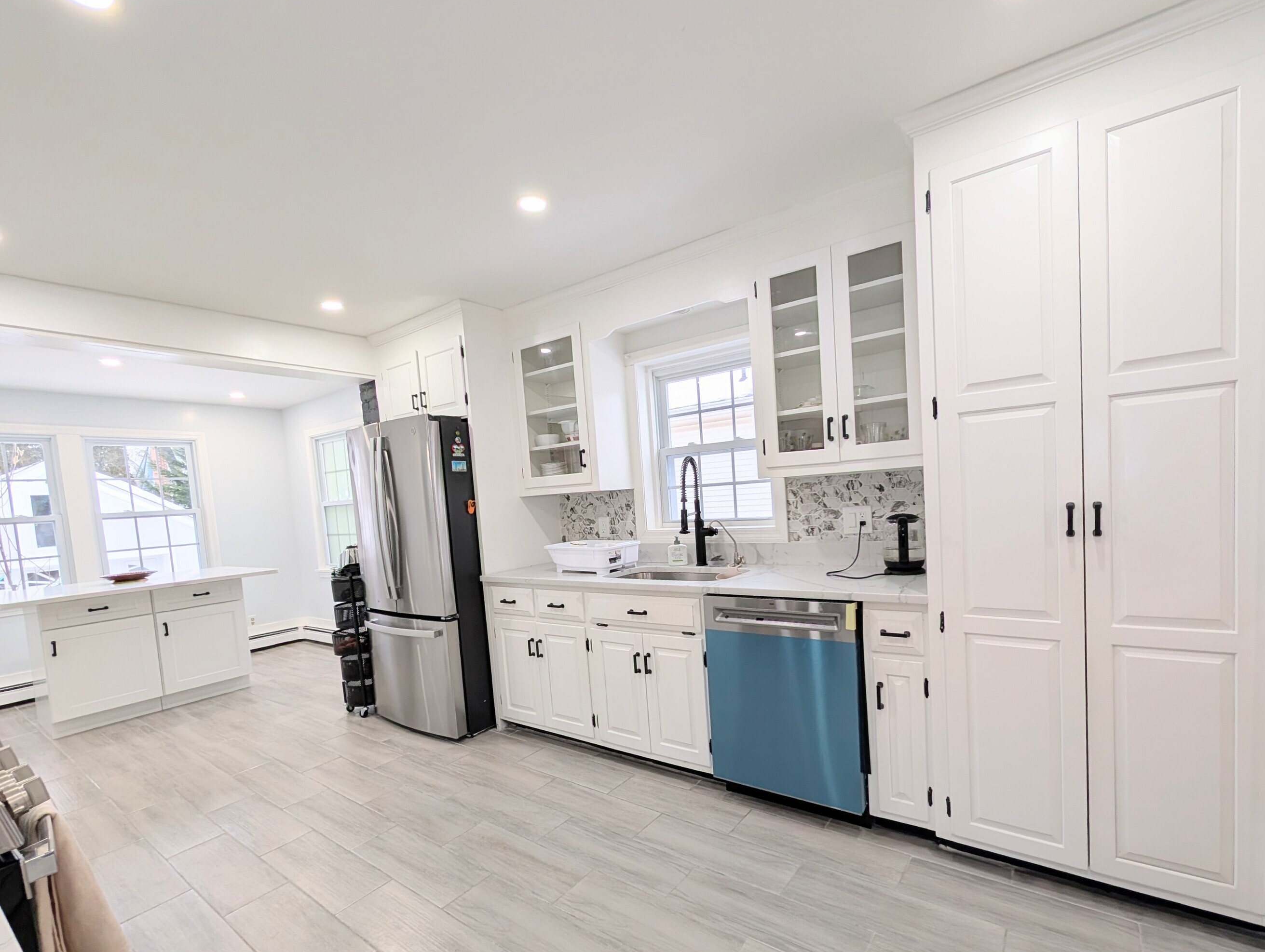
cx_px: 661
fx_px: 512
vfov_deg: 85.4
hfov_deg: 101.9
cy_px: 534
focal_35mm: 14
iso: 53
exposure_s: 1/160
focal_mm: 2.02
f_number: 1.7
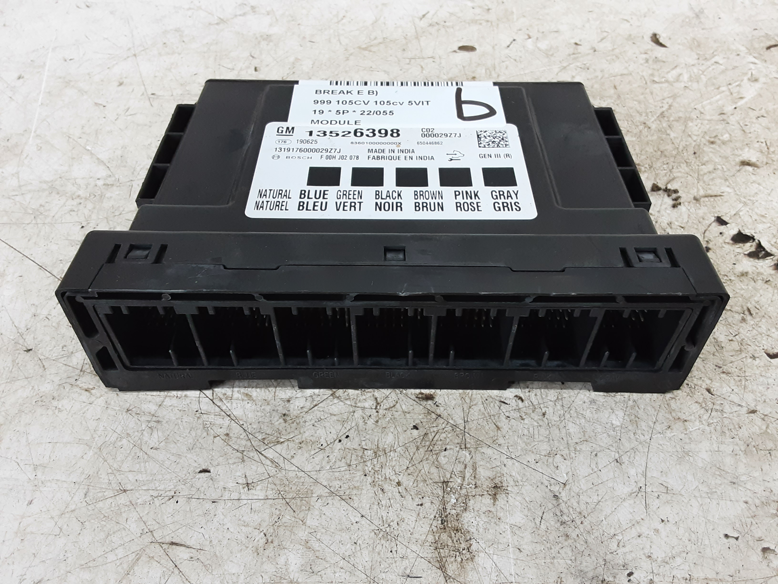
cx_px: 389
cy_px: 292
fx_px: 607
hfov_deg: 65.3
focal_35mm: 27
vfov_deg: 51.4
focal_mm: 2.91
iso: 125
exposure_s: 1/50
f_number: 1.9
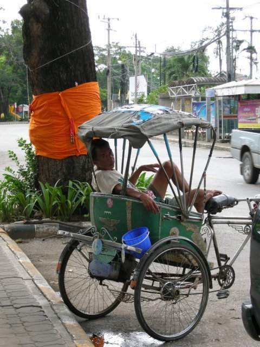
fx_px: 891
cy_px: 174
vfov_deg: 22.0
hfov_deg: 16.6
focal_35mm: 89
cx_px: 130
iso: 64
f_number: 4.3
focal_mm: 18.6
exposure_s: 1/43.4
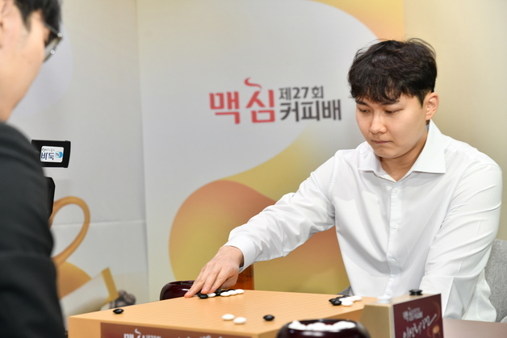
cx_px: 254
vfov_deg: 21.9
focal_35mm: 62
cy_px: 169
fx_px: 873
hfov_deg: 32.4
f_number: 4
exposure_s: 1/80
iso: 1000
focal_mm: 62
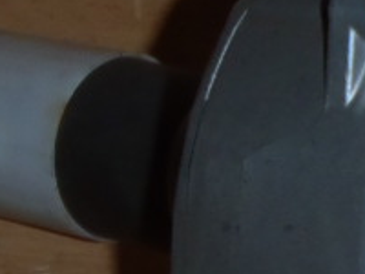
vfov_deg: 5.9
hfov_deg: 8.1
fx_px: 2562
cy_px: 621
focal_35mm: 243
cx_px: 385
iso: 100
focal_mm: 6.83
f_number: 4.6
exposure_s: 1/40
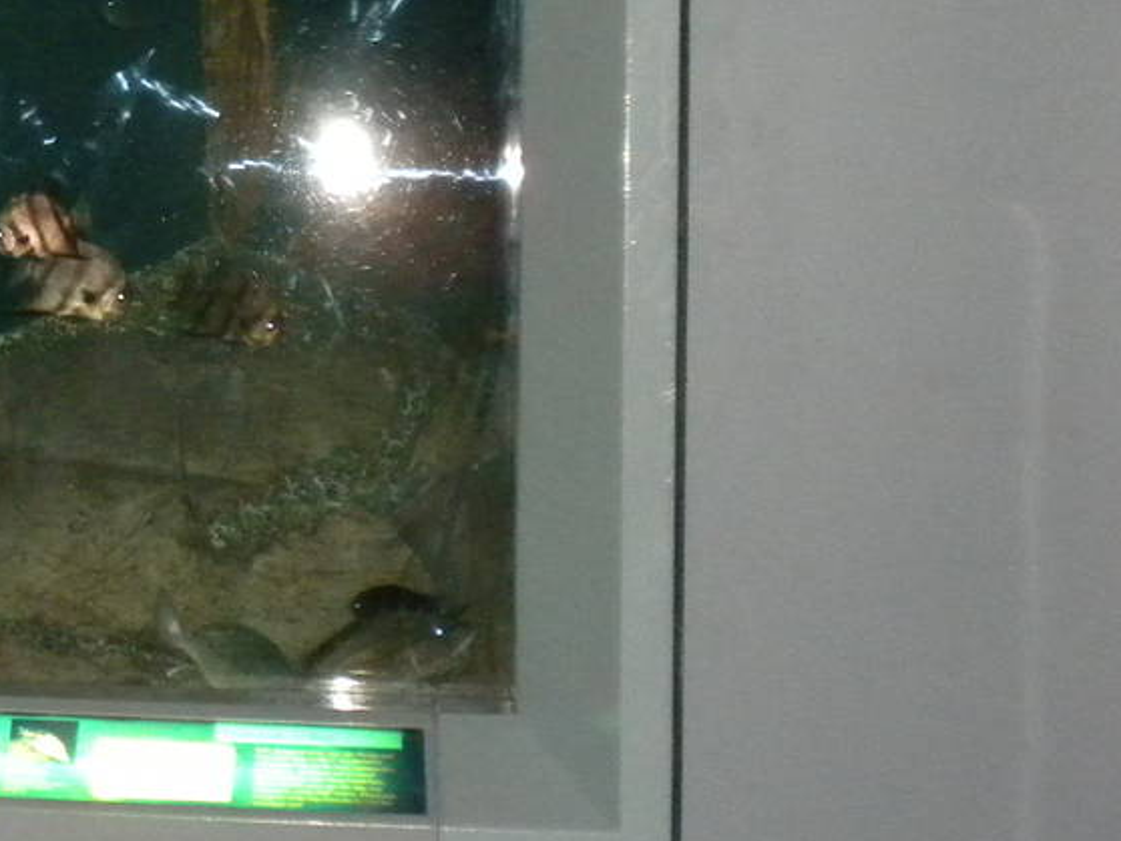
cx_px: -438
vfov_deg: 13.9
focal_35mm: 106
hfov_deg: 17.1
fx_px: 3434
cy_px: 191
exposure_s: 1/30
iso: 444
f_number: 3.5
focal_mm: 6.6
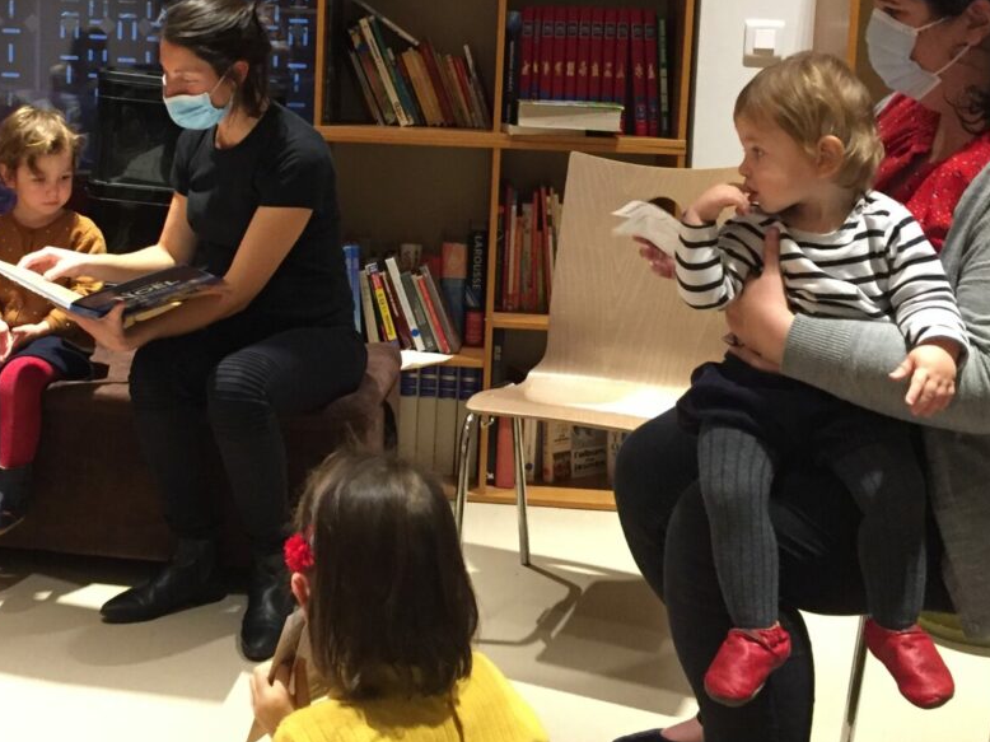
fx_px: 1458
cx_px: 305
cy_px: 179
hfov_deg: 37.0
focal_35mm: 51
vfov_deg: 28.1
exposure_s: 1/25
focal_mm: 4.15
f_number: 2.2
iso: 250
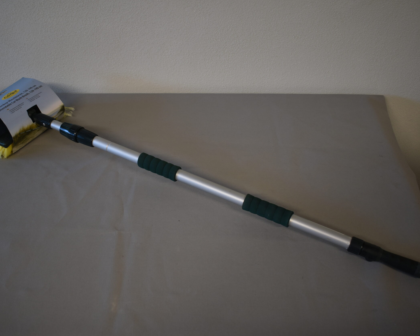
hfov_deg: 47.9
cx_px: 186
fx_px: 472
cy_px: 169
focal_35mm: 38
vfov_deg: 39.1
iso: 200
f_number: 3.8
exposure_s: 1/30
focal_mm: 22
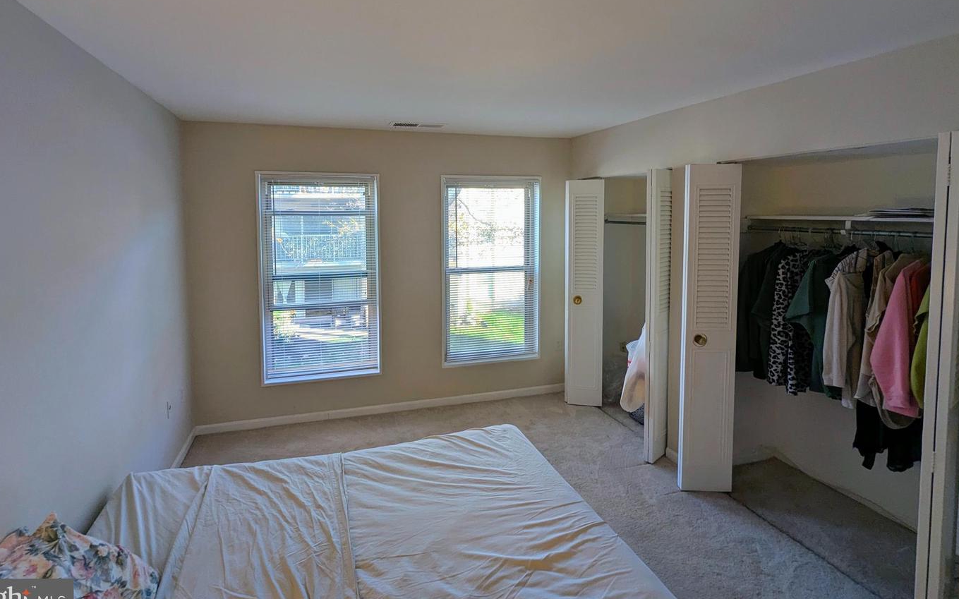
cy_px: 237
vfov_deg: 64.3
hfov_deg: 91.0
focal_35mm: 18
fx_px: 470
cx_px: 457
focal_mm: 2.35
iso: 84
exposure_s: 1/71.7
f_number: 2.2
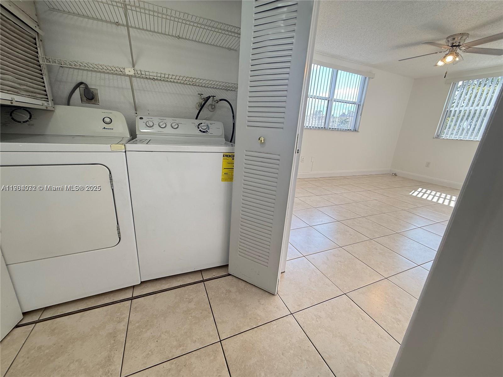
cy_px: 188
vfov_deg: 85.7
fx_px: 203
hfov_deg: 102.1
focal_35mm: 14
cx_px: 252
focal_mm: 2.22
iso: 100
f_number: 2.2
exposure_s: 1/120
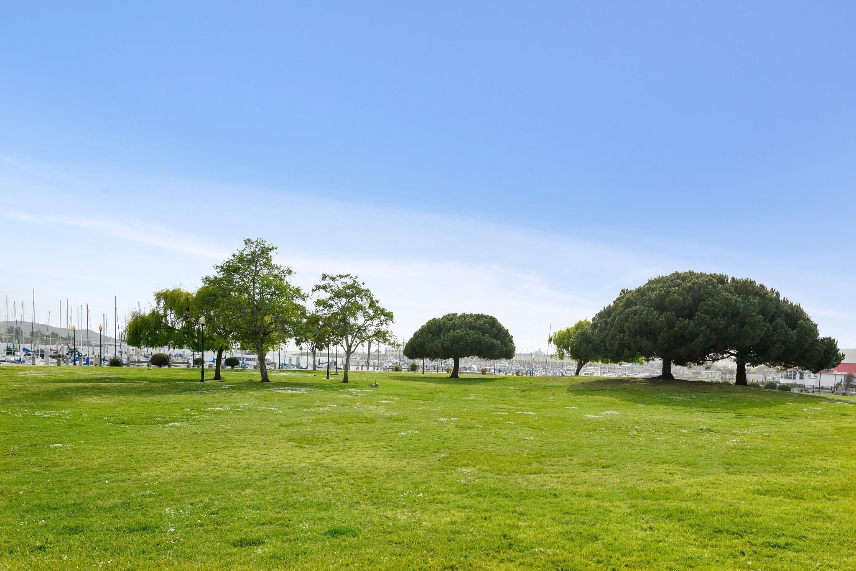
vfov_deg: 59.5
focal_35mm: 21
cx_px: 428
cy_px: 286
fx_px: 499
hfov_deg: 81.2
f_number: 8
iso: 400
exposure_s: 1/1000
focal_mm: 21
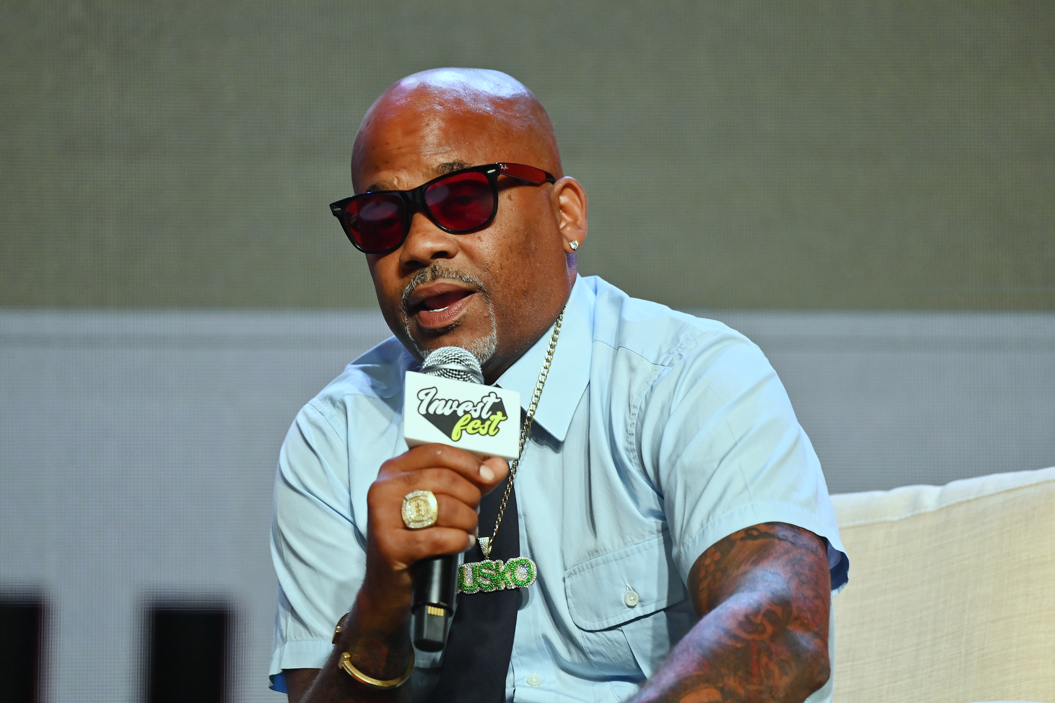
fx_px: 11751
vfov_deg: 3.4
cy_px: 352
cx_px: 527
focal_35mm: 401
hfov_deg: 5.1
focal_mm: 400
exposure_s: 1/500
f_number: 5.6
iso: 3200
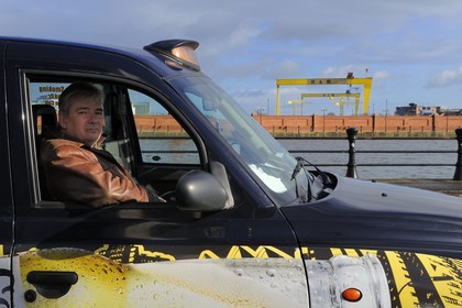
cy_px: 154
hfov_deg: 41.1
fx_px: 616
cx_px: 231
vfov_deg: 28.1
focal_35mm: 48
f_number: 11
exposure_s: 1/250
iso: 400
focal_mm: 48
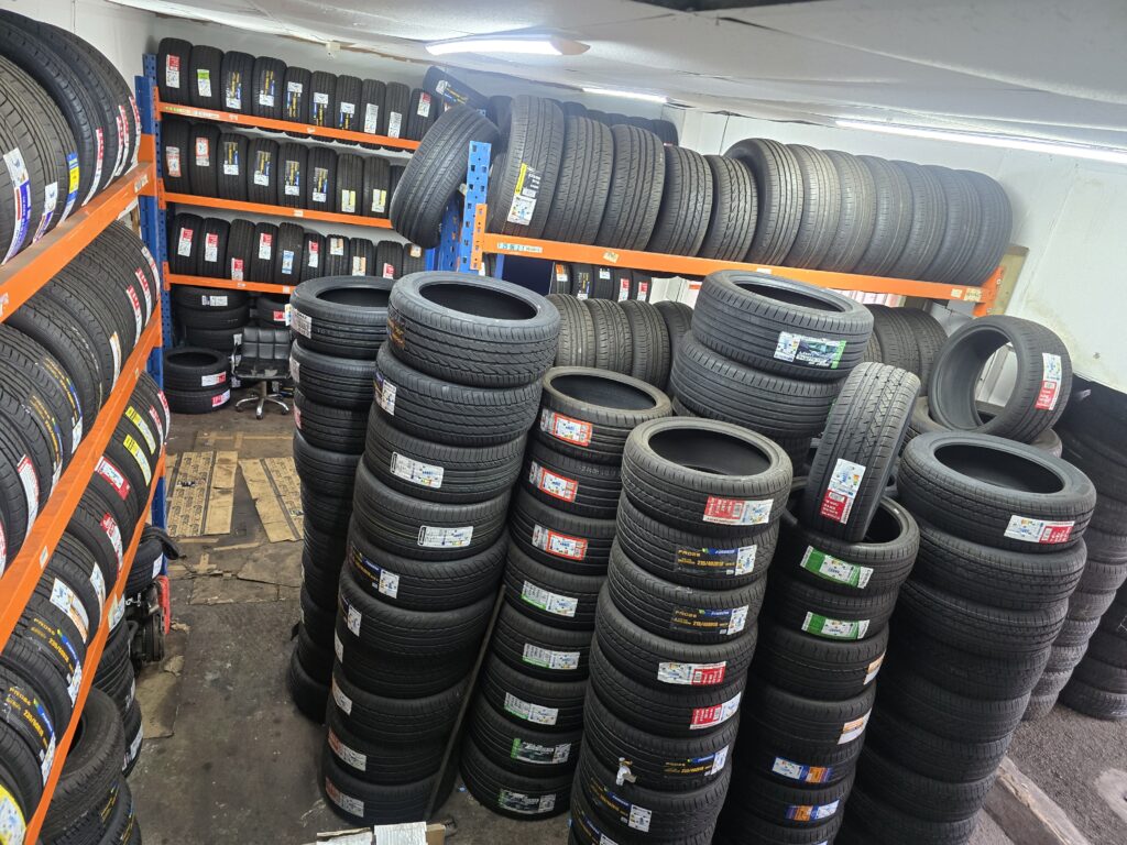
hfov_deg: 73.9
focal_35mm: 23
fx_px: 749
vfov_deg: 58.9
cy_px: 422
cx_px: 564
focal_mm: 6.3
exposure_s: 1/100
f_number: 1.7
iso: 640
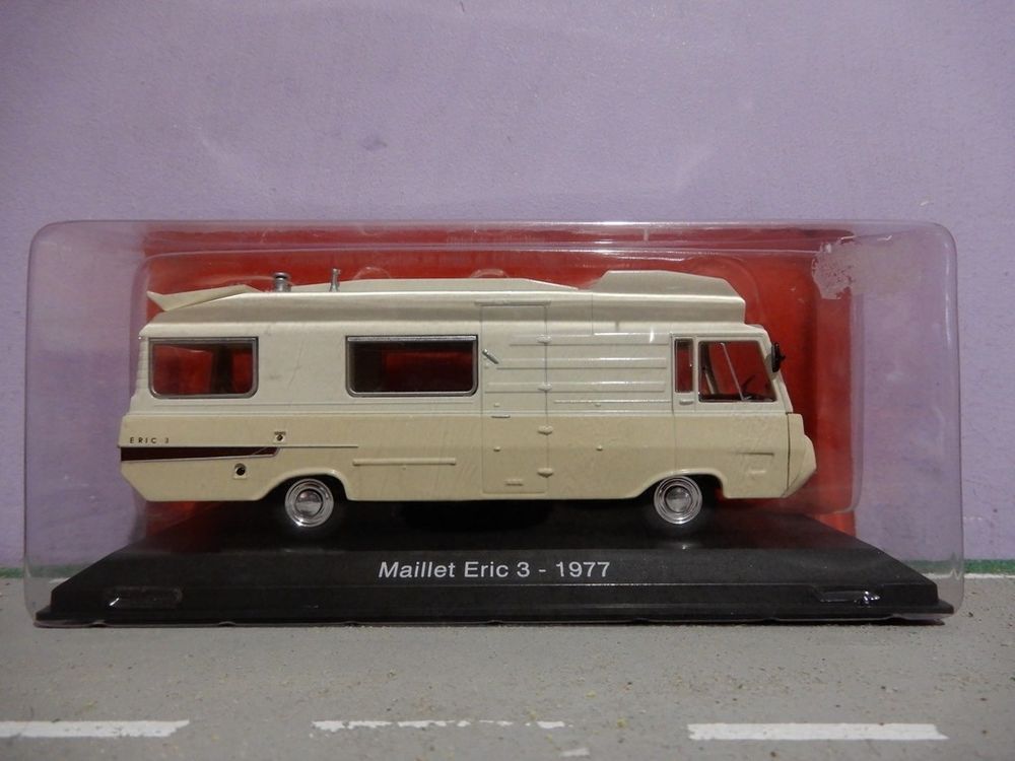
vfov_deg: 56.8
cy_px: 380
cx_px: 508
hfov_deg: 71.6
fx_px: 704
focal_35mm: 24
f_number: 3.4
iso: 500
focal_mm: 4.3
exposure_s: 1/8
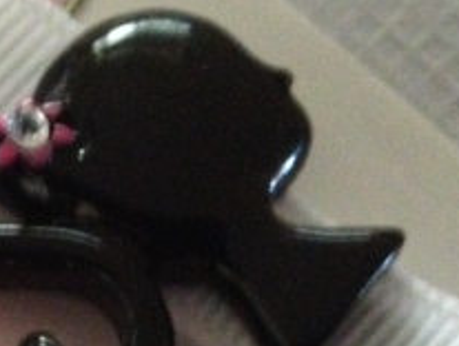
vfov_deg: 13.5
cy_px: 388
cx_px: 13
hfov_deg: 17.8
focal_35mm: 108
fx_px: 1435
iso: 800
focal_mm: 4.28
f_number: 2.4
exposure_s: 1/15
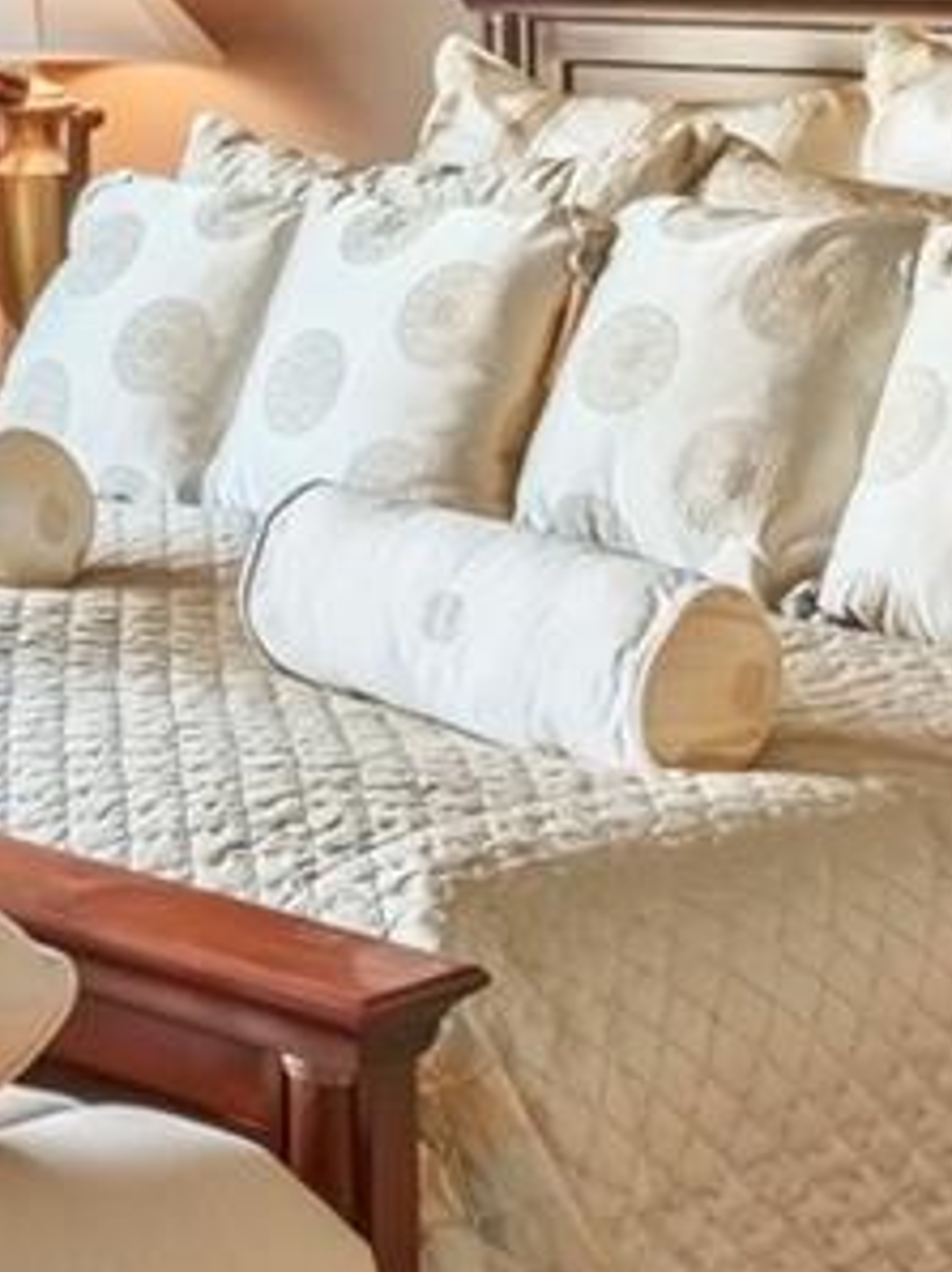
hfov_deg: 15.3
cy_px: -230
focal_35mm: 93
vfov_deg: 19.9
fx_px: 3415
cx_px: -209
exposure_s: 1/10
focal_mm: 12
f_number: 9
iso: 250
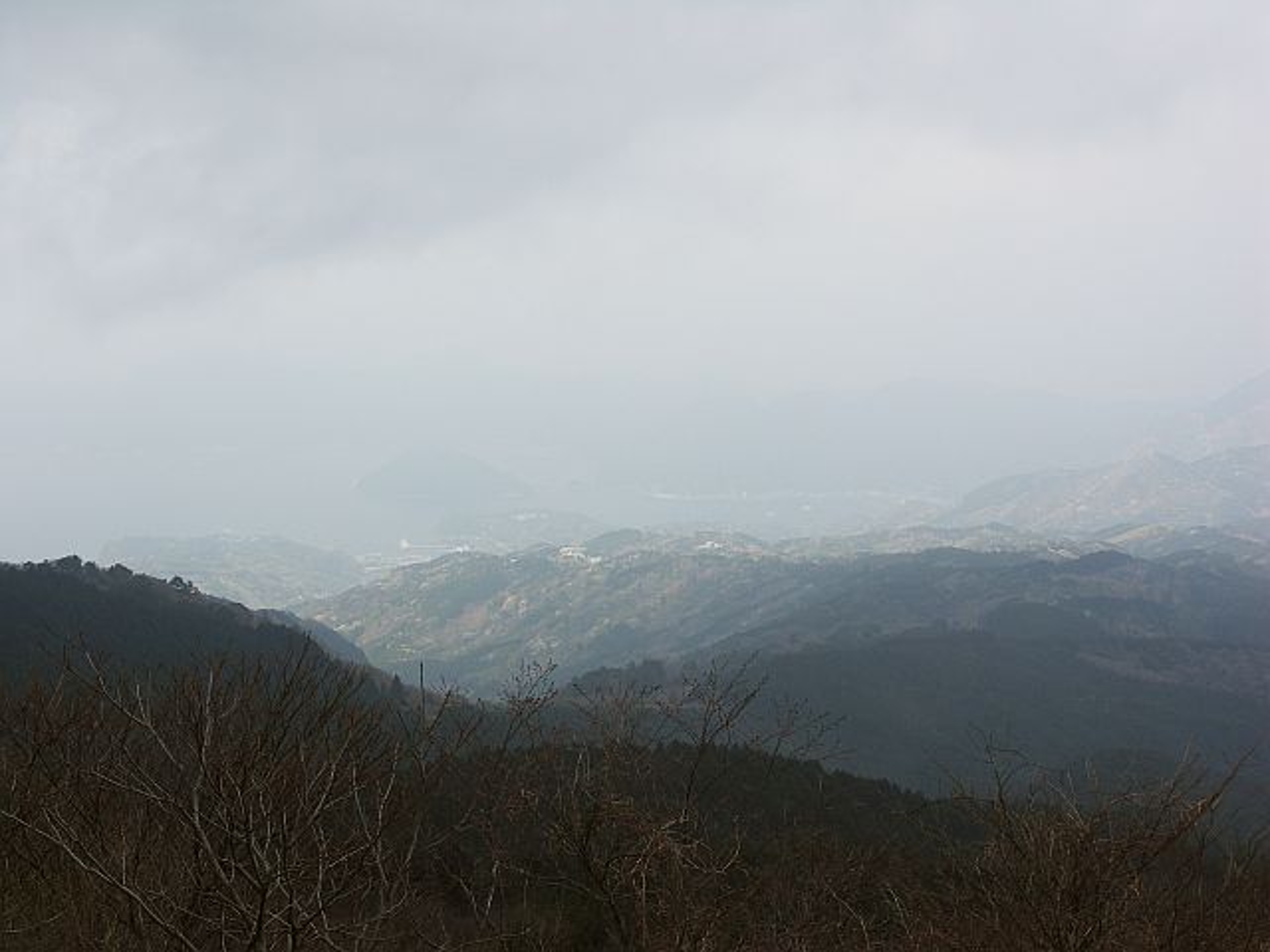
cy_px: 476
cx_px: 635
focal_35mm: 67
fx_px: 2458
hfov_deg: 29.0
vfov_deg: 21.9
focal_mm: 17.3
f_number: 5
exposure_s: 1/250
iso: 50
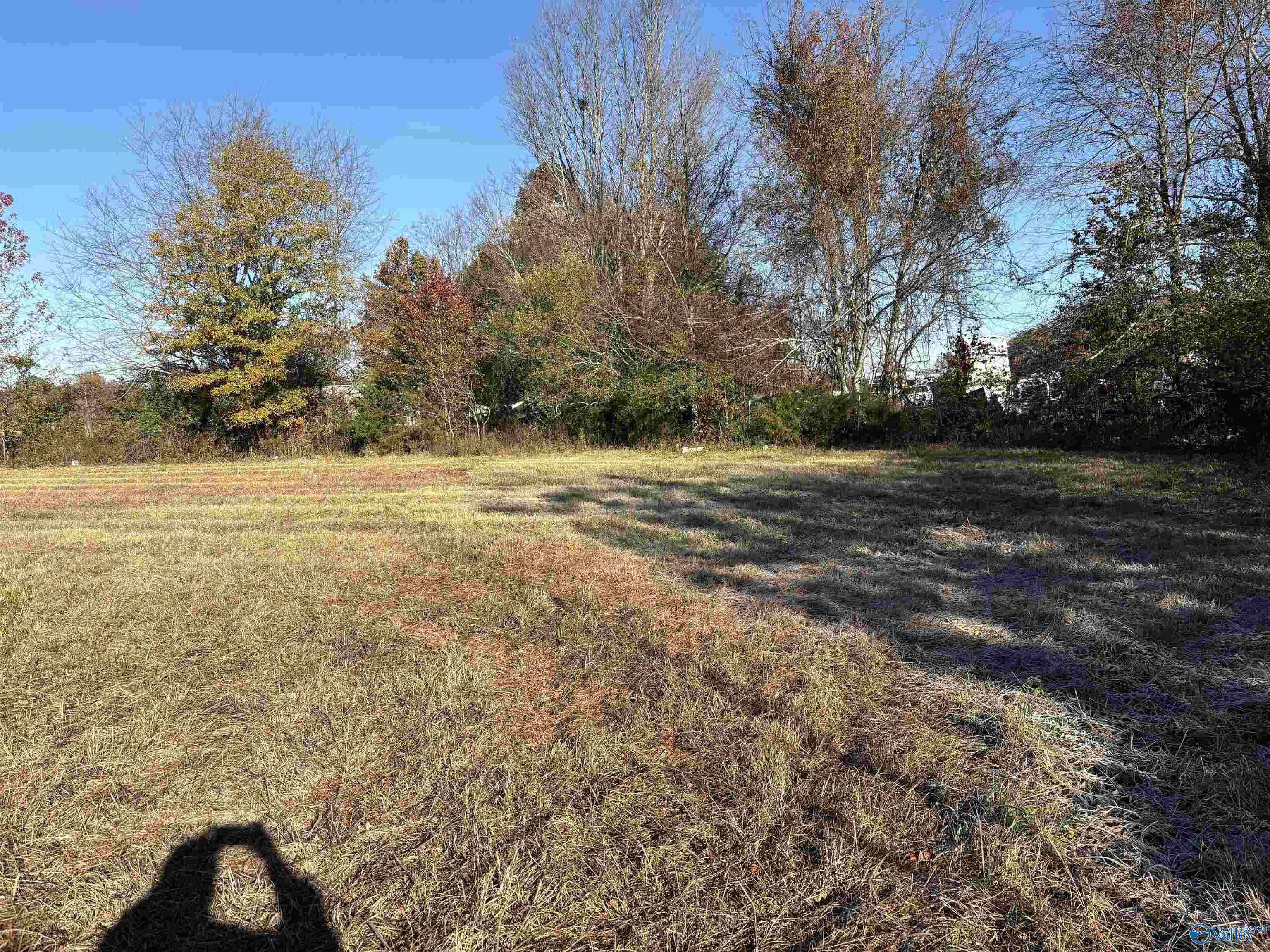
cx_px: 635
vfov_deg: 53.1
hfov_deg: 67.3
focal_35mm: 26
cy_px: 476
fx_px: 954
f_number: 1.6
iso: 50
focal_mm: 5.96
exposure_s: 1/2208
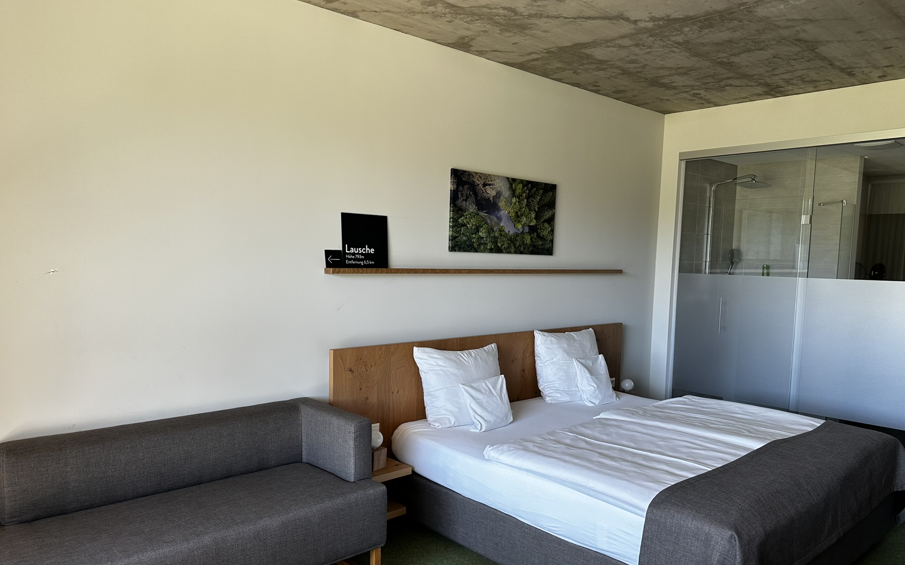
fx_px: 641
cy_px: 316
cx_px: 454
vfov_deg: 47.5
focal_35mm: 26
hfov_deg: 70.4
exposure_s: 1/121
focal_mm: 6.86
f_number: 1.78
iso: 100
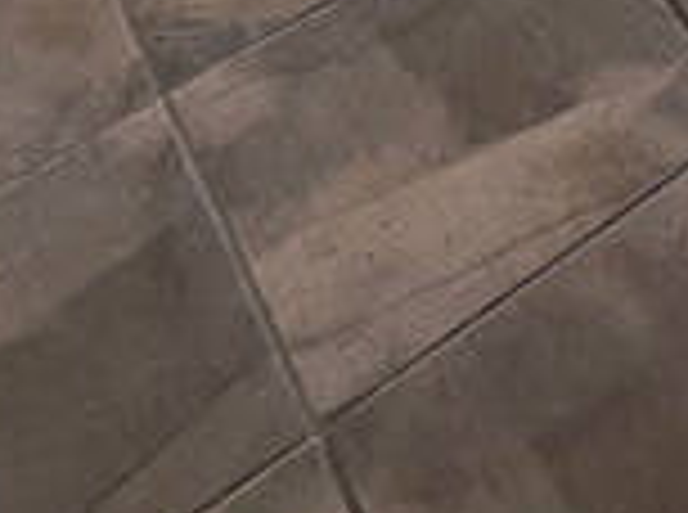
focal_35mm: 94
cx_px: 1165
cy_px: -1152
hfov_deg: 17.7
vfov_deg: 10.1
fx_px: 1864
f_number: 2.2
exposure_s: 1/120
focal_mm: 2.22
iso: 64
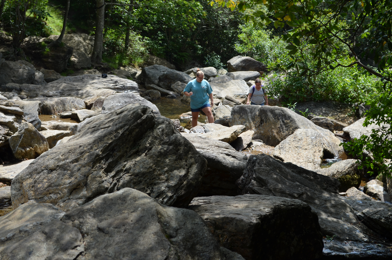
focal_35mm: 68
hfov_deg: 29.9
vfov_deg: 20.1
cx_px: 196
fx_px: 733
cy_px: 130
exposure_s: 1/250
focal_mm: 45
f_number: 8
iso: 200
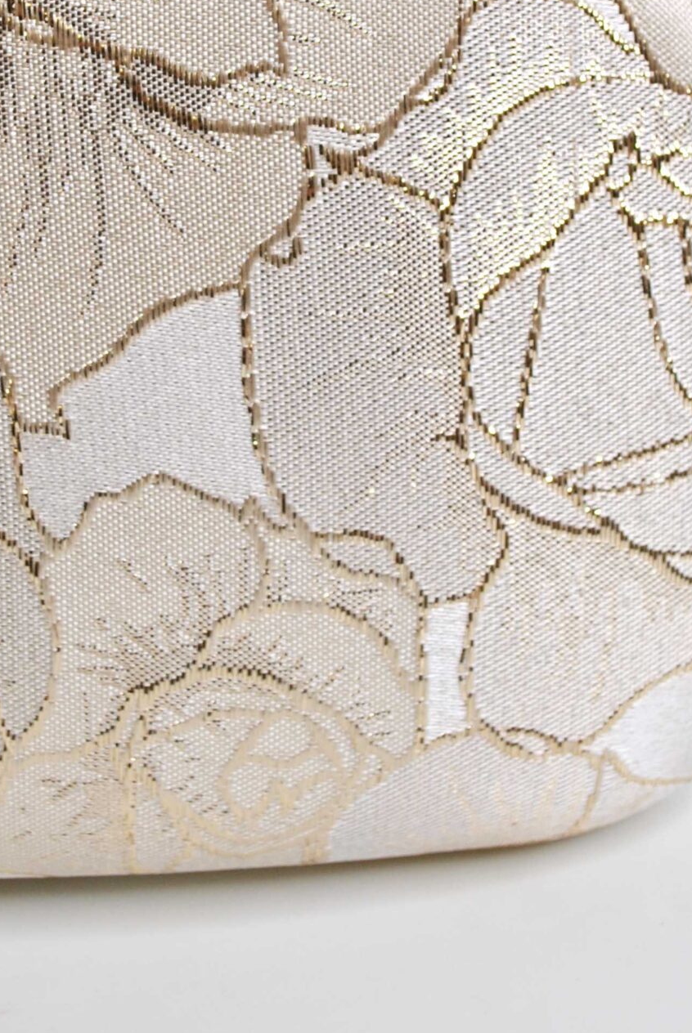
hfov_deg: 17.3
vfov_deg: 25.2
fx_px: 2271
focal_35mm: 79
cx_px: 301
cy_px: 186
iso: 200
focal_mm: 26
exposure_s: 1/200
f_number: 4.2
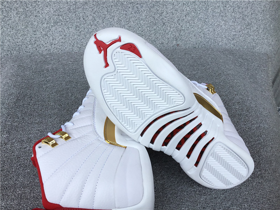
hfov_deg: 58.4
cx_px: 140
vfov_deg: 45.4
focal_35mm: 31
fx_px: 251
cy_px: 105
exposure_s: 1/384
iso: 25
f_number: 2.4
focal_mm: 3.3
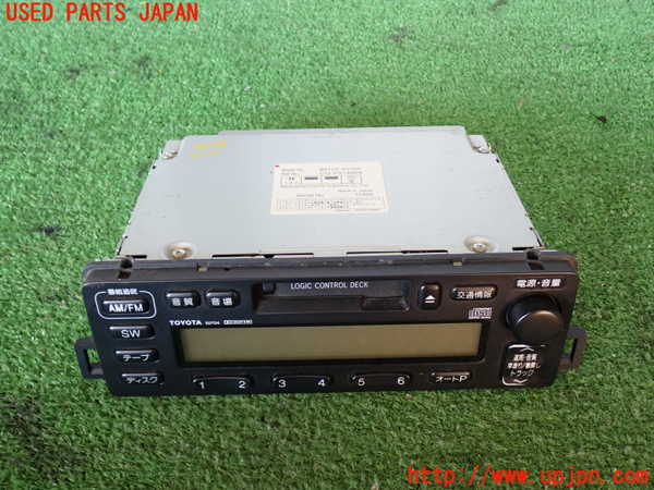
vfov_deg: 39.7
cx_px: 327
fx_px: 680
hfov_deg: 51.4
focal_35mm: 36
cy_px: 245
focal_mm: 6.37
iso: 250
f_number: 2.5
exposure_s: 1/40
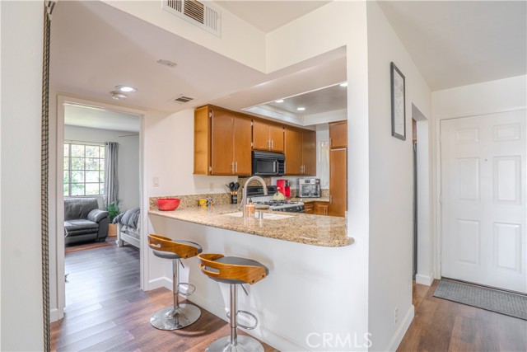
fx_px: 242
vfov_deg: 72.1
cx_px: 264
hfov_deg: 95.0
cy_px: 176
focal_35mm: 16
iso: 200
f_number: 9
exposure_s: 1/25
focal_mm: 11
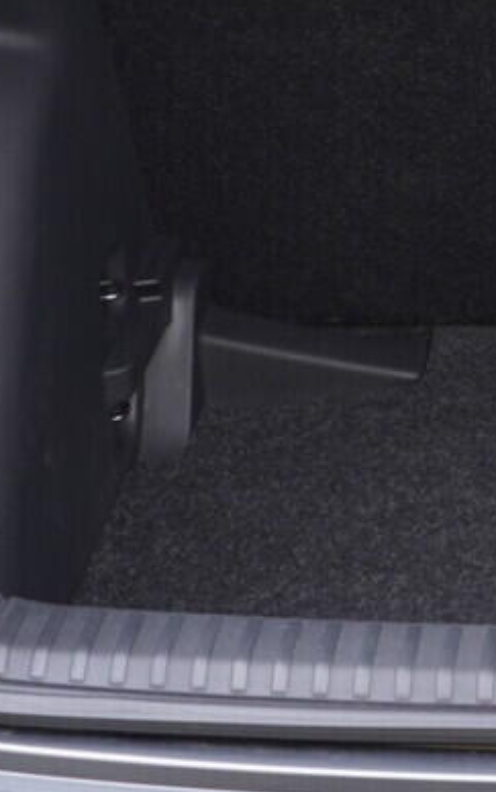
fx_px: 2937
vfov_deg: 15.1
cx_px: 786
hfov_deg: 9.3
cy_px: 45
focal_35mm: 136
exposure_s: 1/40
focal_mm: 24
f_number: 2.8
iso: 320
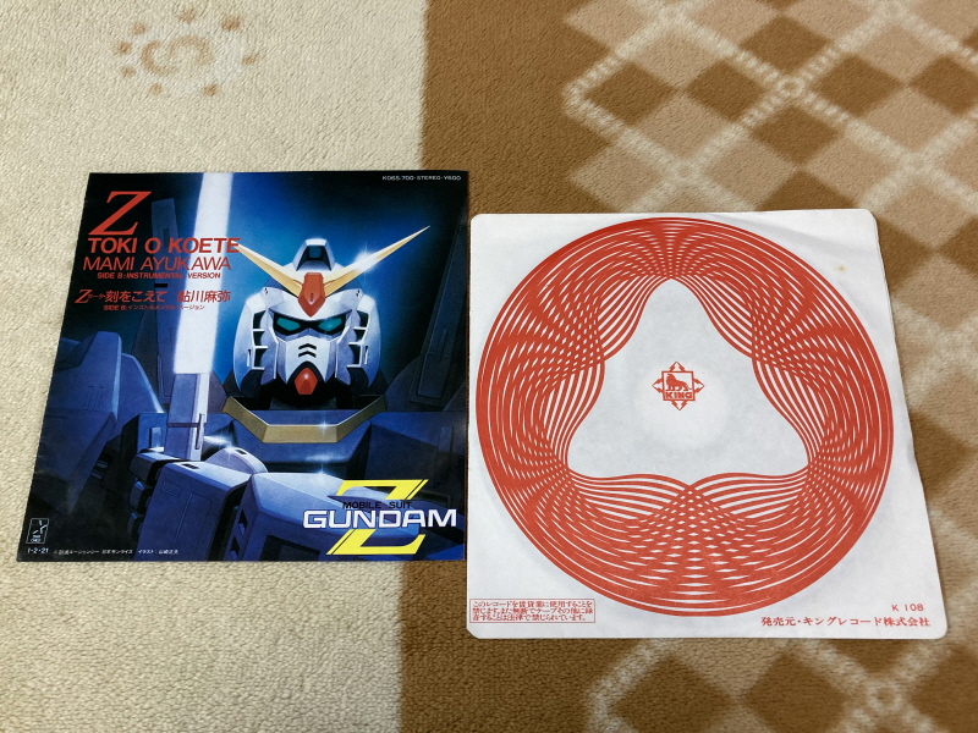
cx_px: 489
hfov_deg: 63.4
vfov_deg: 49.7
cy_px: 366
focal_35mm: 28
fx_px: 791
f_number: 1.8
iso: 160
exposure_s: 1/60
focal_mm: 3.99
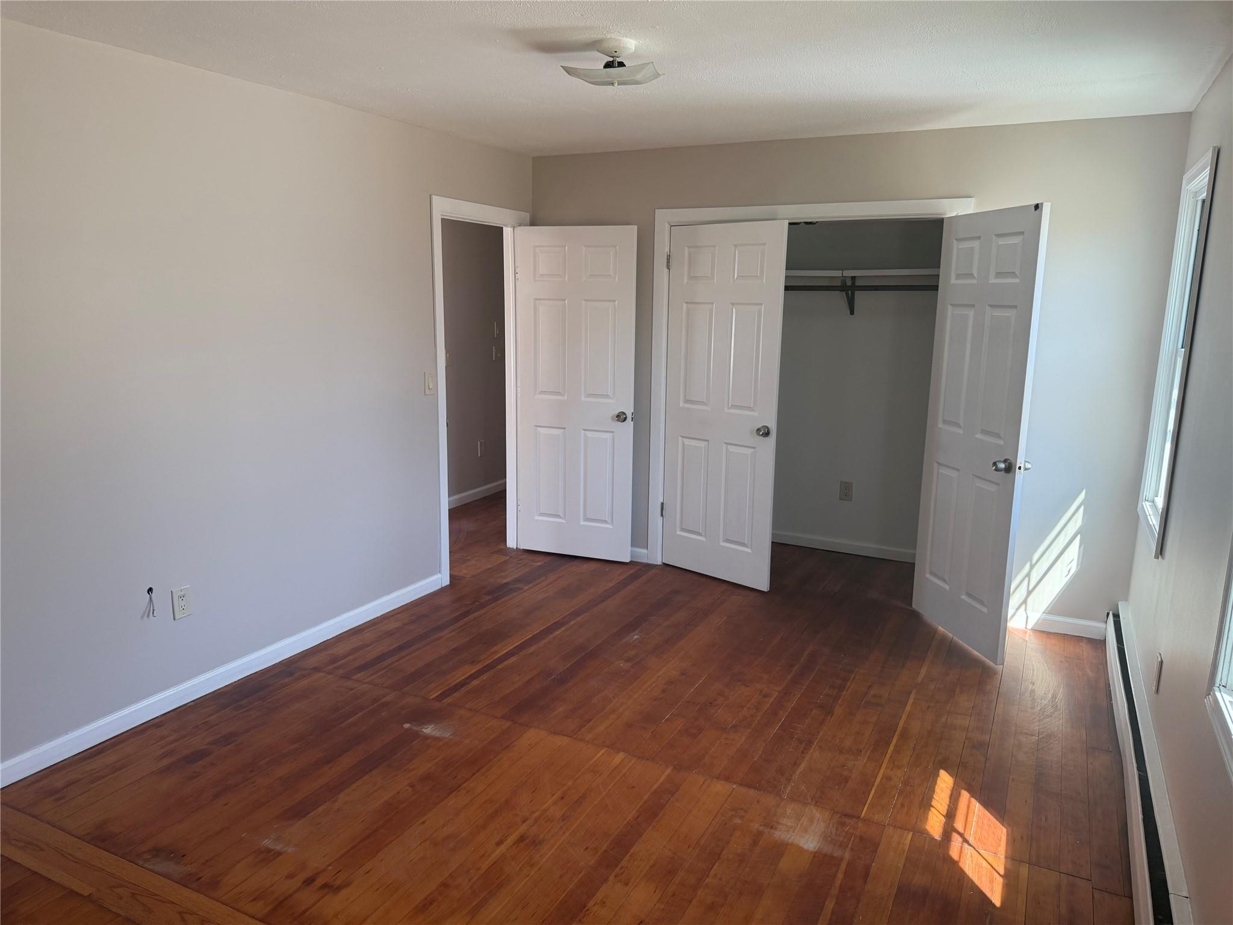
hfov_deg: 71.6
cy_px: 462
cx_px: 616
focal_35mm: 24
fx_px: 855
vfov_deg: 56.8
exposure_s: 1/138
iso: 160
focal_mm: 6.76
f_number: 1.78
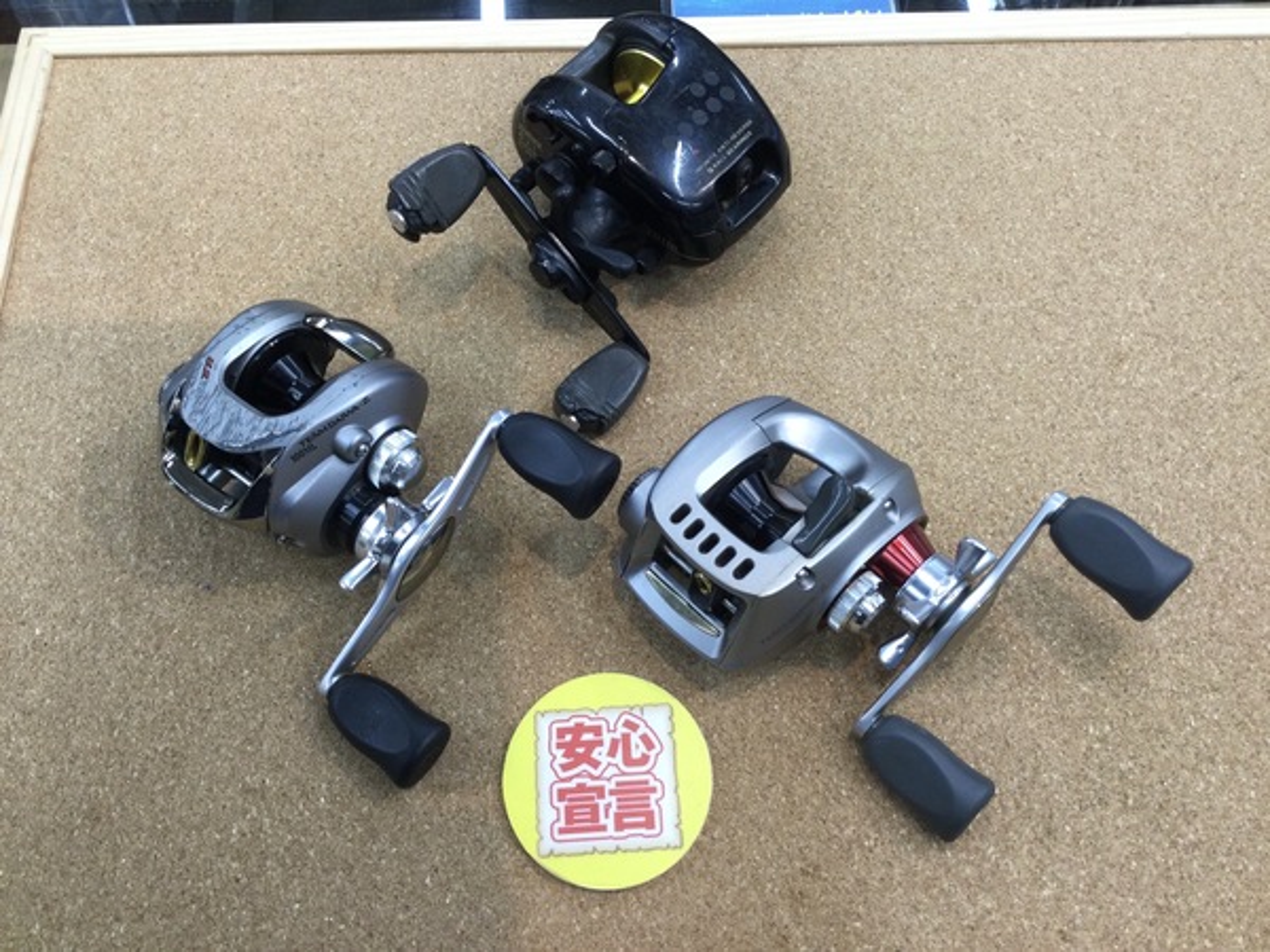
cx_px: 635
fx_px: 1137
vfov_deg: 45.4
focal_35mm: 31
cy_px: 476
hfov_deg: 58.4
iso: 50
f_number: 2.4
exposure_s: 1/30
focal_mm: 3.3
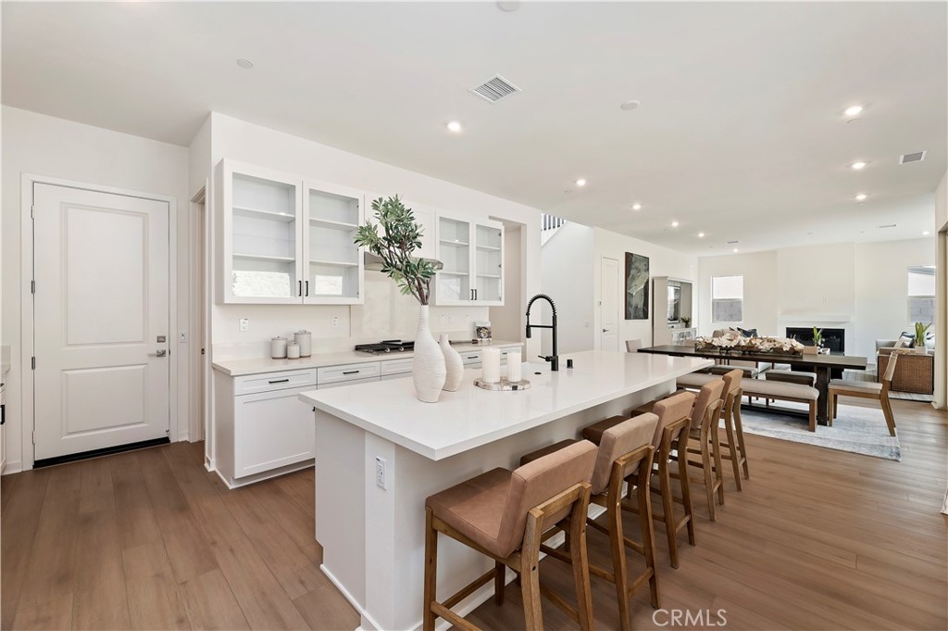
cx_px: 474
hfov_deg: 104.3
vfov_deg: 81.1
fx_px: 368
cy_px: 316
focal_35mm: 14
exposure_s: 1/10
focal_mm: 14
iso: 500
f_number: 10
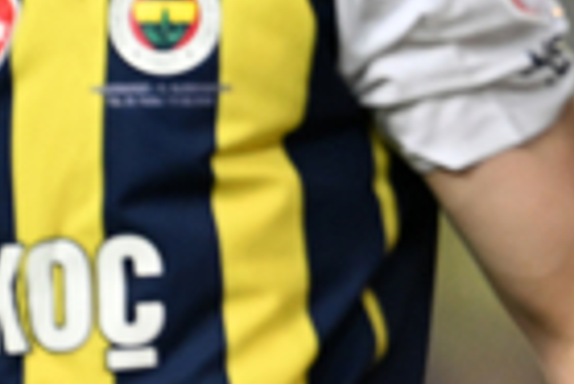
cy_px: -312
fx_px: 36614
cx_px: 950
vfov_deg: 0.6
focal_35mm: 2294
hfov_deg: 0.9
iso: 2000
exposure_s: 1/1250
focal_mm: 400
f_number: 2.8
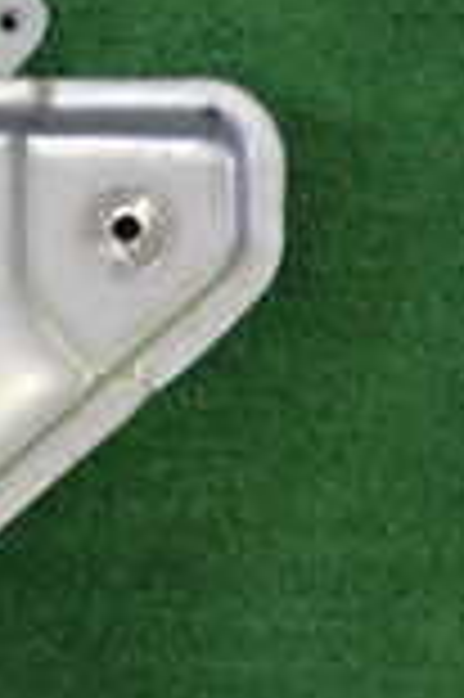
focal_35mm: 121
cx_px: -532
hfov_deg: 10.2
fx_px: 2344
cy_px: 847
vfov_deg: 16.2
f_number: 2.3
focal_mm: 5.4
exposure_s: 1/40
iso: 200
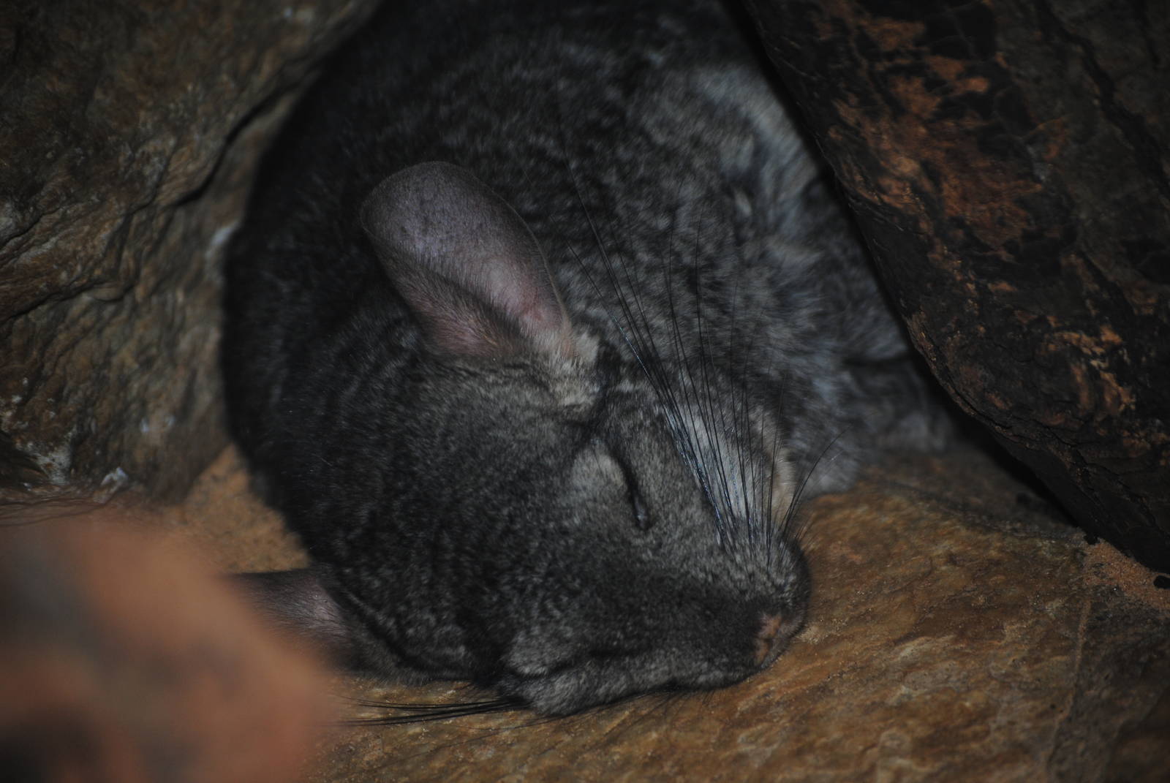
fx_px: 4978
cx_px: 585
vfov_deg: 9.0
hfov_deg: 13.4
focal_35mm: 153
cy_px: 392
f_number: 4.5
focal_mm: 102
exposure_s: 1/60
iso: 200
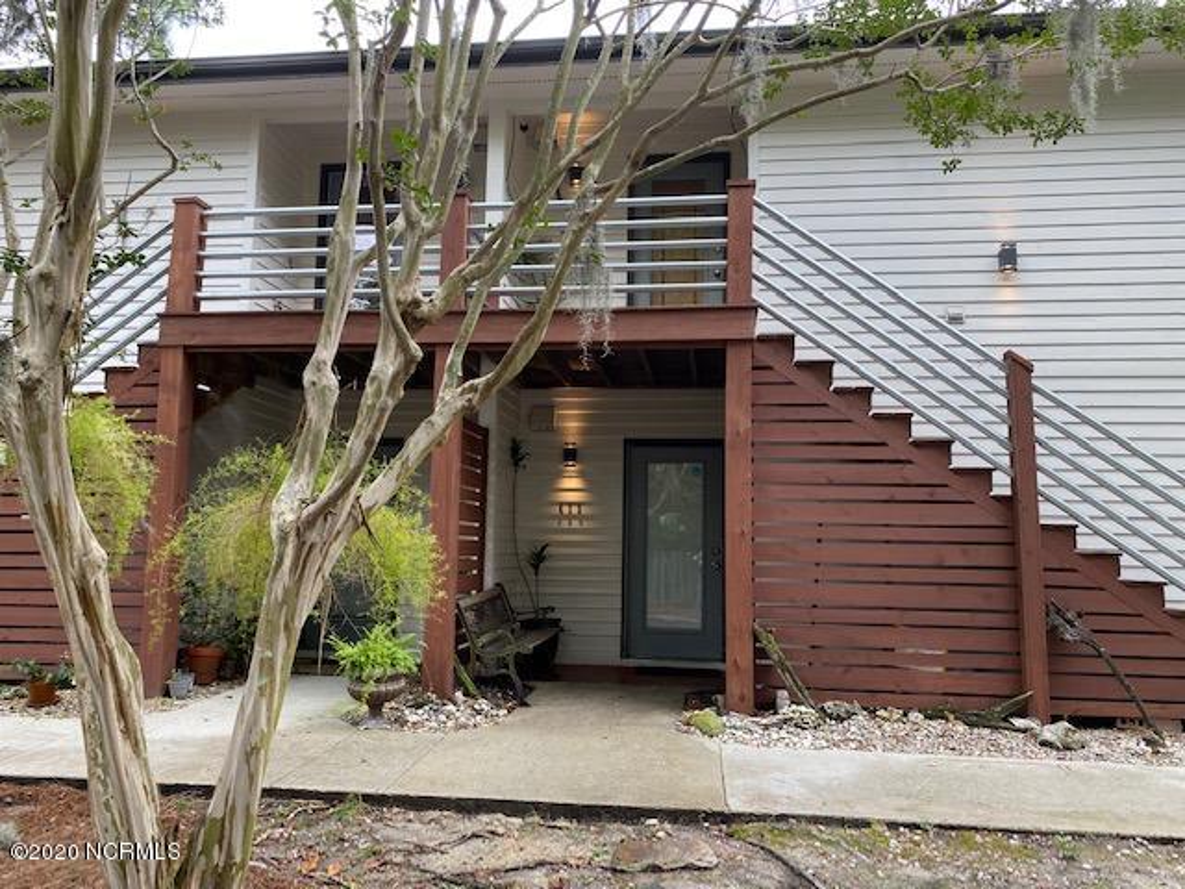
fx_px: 890
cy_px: 444
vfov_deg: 53.1
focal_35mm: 26
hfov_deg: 67.3
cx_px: 592
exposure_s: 1/221
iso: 32
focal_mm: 4.25
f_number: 1.8
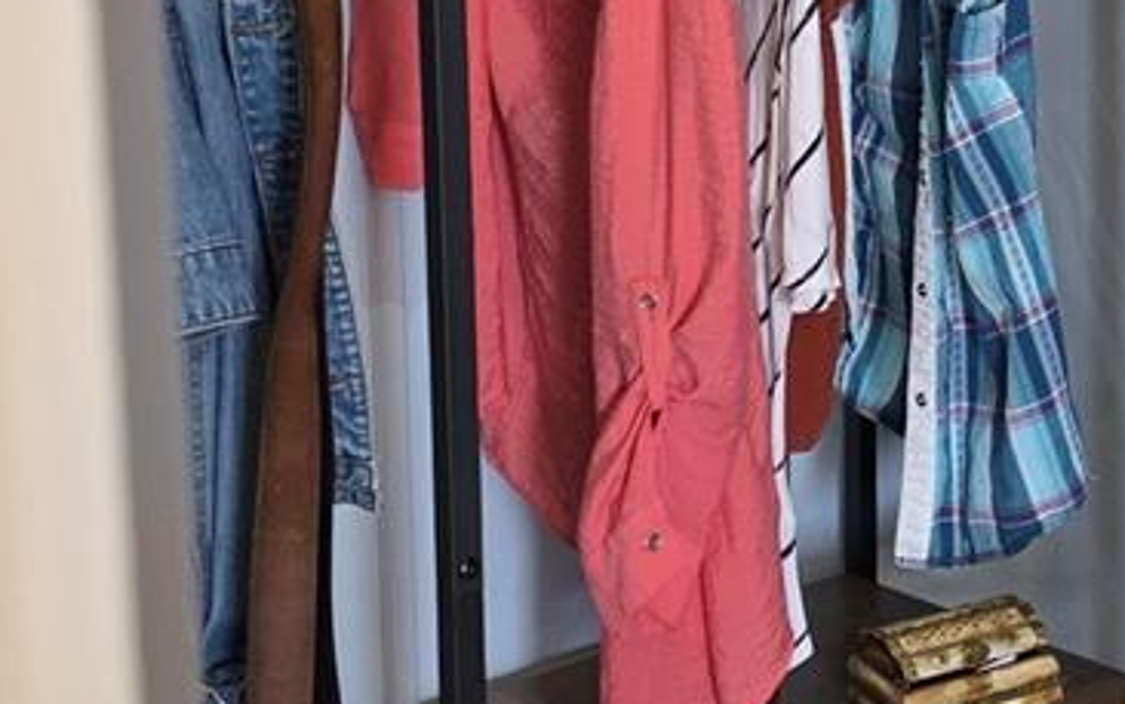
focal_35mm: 80
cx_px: 1319
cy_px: -12
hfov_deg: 23.7
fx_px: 2454
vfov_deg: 16.0
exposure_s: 1/120
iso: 320
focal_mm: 6.3
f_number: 1.7
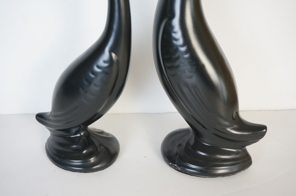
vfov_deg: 32.9
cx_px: 148
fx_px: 333
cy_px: 98
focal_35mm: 40
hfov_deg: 48.0
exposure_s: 1/60
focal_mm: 27
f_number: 4.5
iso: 640
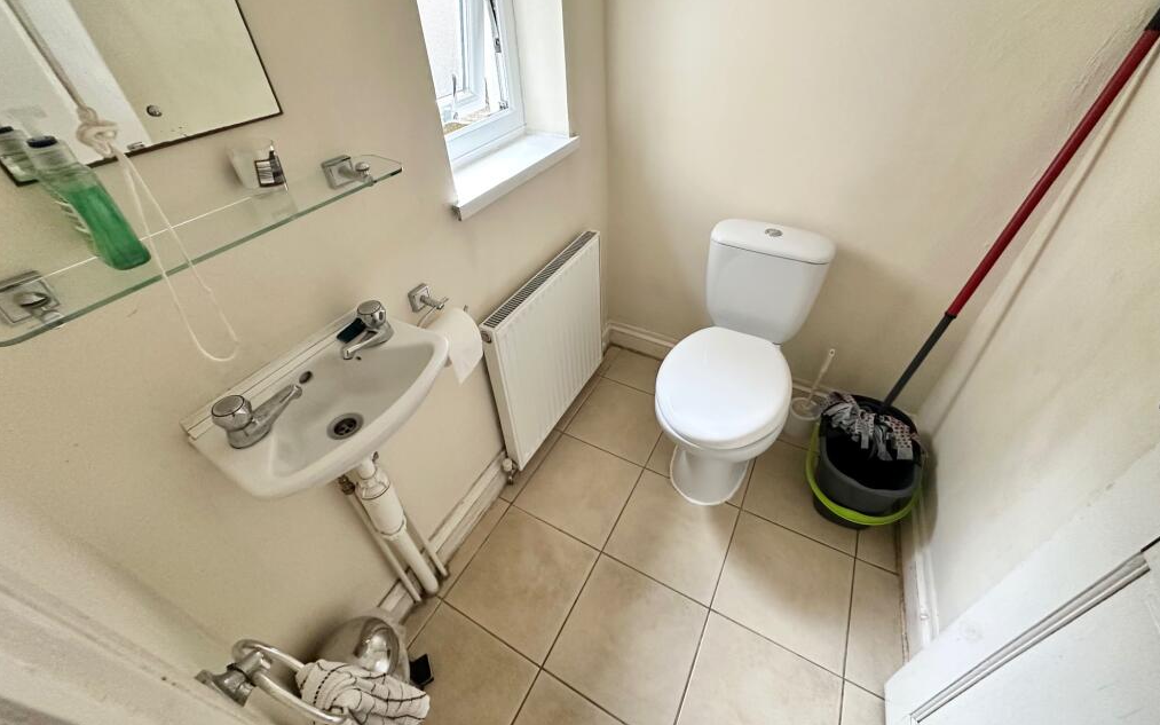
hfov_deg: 101.5
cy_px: 323
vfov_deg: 74.5
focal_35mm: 15
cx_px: 582
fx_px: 474
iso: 400
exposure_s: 1/60
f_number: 2.2
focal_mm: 2.22
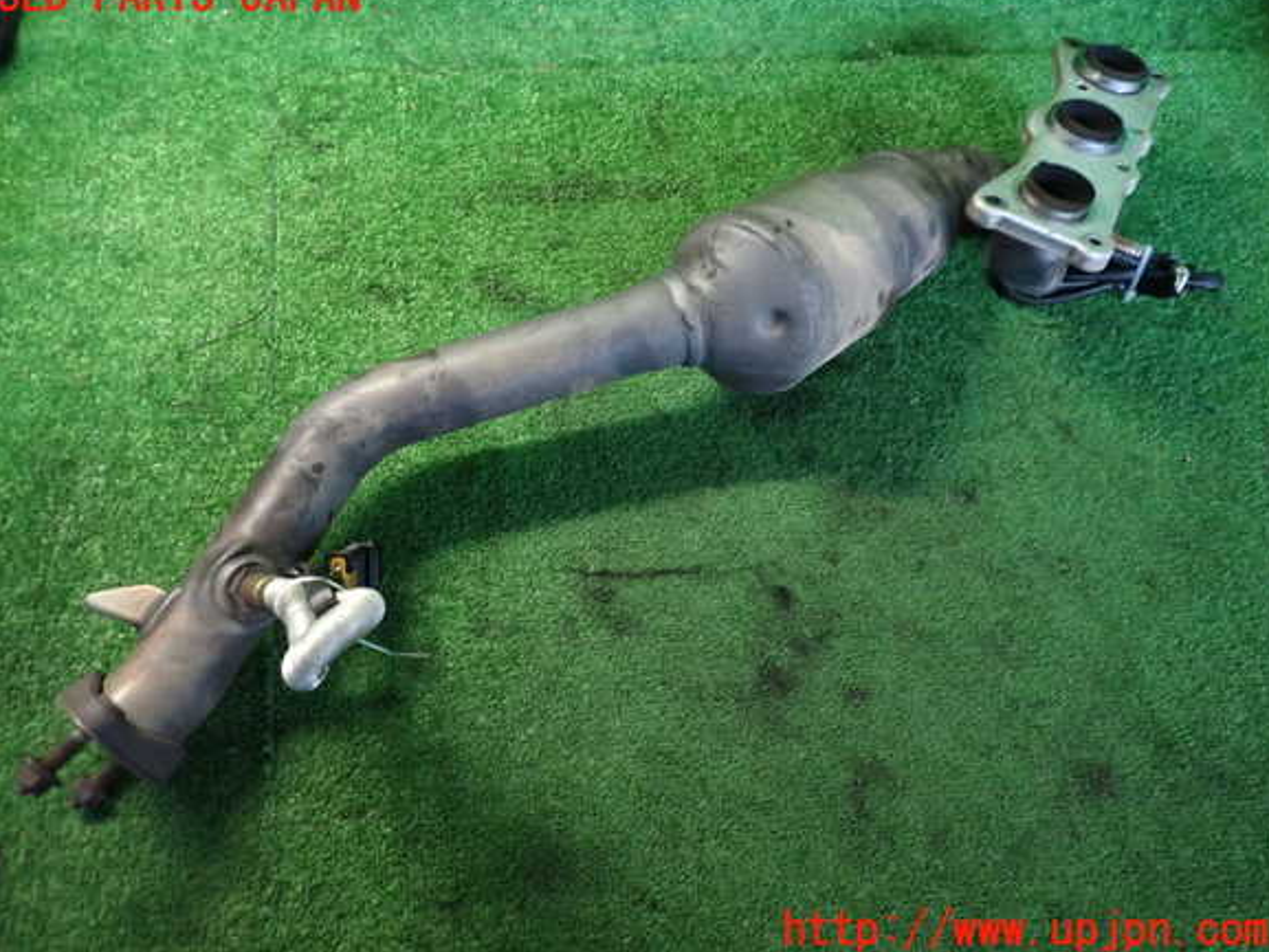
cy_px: 464
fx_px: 953
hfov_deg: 67.3
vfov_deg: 53.1
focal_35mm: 26
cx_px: 620
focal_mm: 4.5
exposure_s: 1/30
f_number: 2
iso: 400
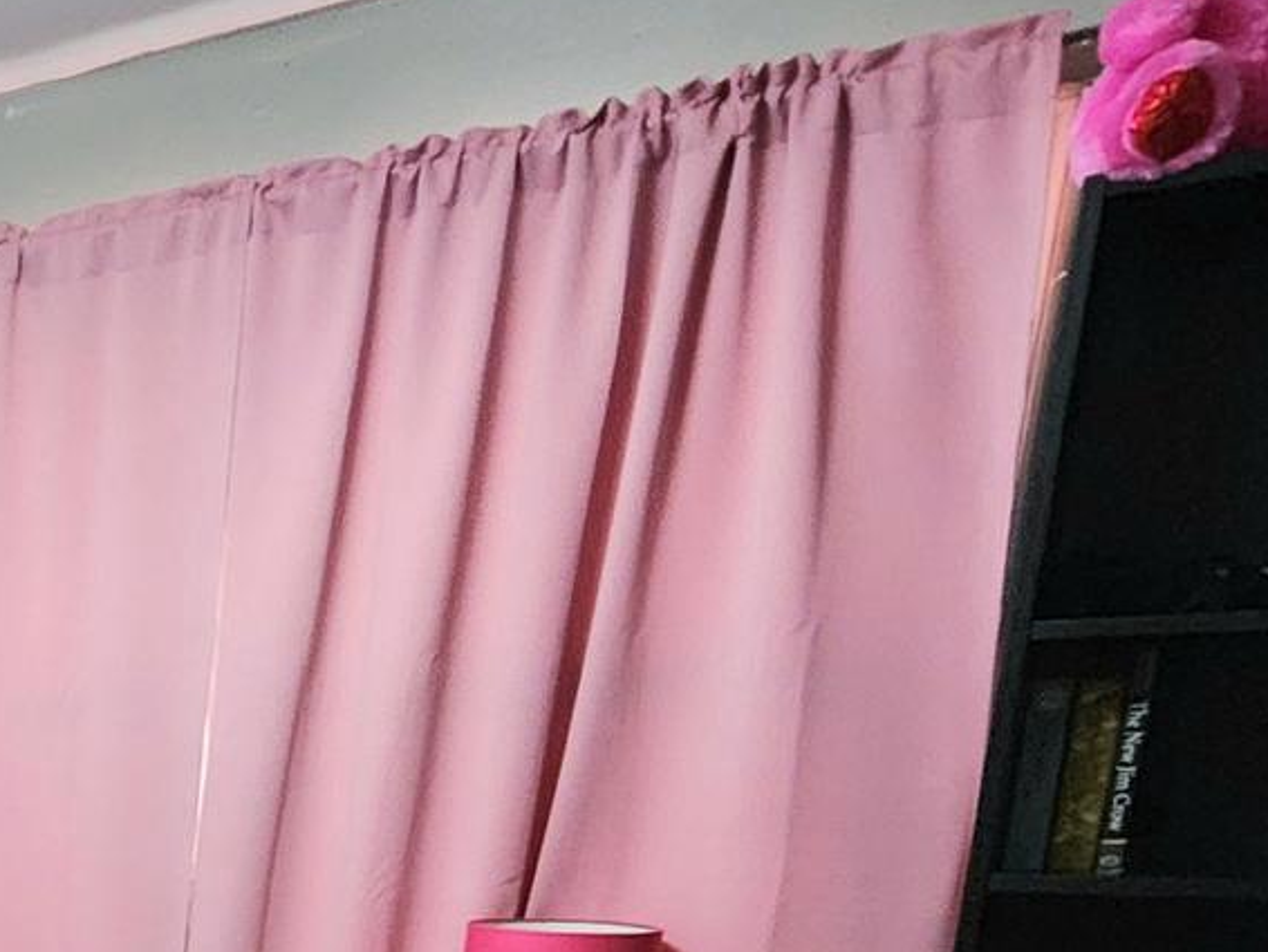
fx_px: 1722
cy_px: 1263
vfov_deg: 26.0
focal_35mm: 47
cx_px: -587
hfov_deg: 28.3
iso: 500
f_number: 2.2
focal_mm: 2.2
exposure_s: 1/30
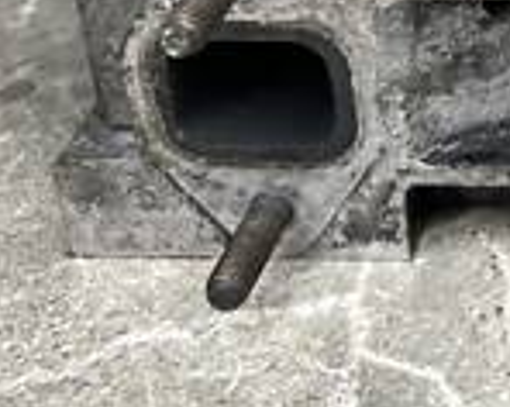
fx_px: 1658
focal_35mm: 110
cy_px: -328
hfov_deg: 15.6
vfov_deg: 12.7
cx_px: 844
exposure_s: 1/363
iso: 50
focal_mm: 5.1
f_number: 1.6
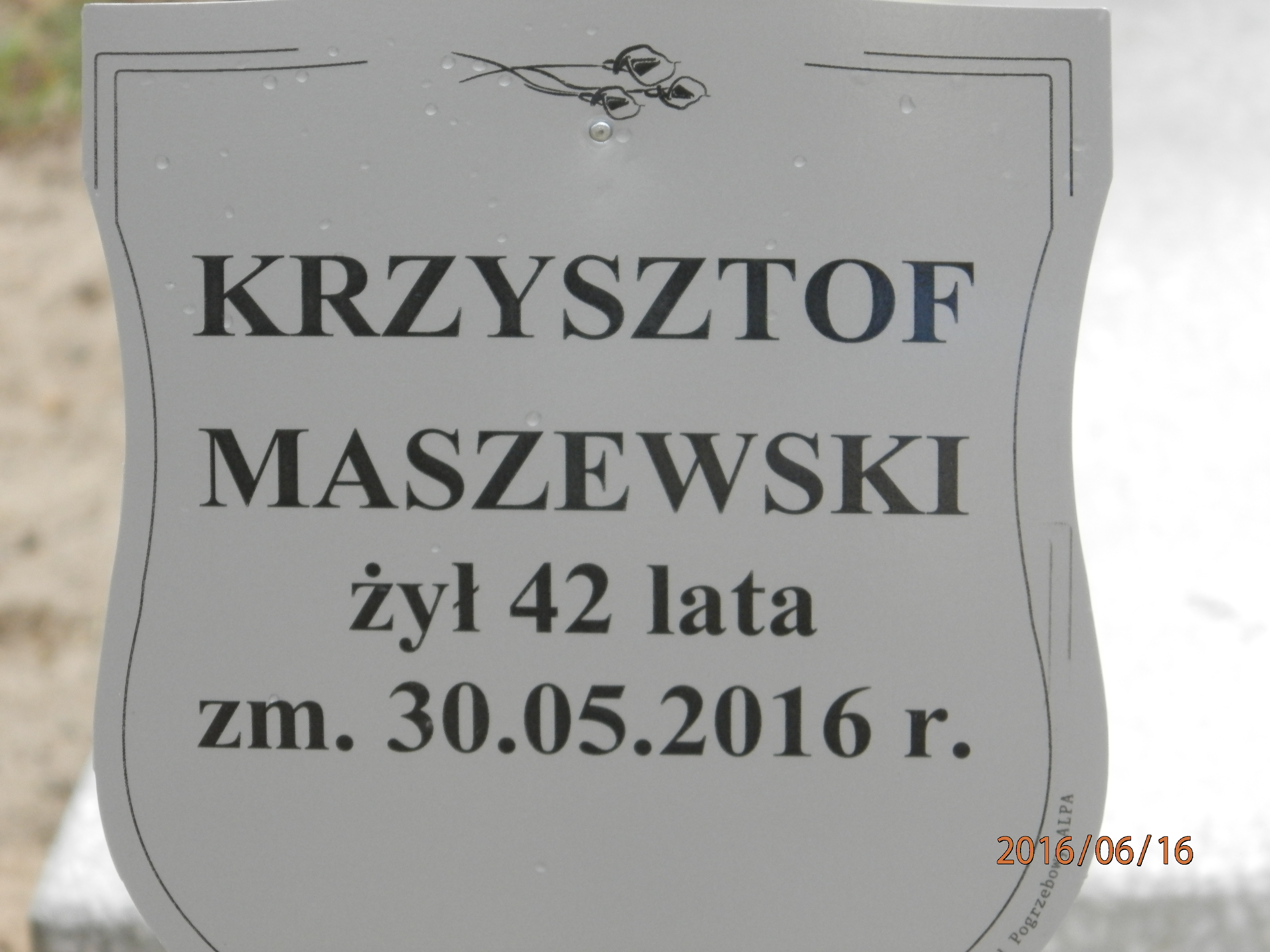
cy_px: 476
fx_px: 10309
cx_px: 635
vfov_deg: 5.3
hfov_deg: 7.0
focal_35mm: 281
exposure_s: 1/125
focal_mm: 50.2
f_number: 5.6
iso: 200
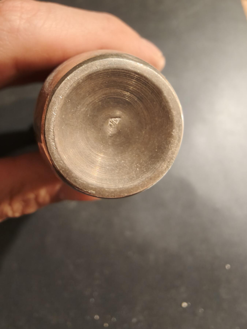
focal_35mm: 23
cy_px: 164
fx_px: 219
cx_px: 124
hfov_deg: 58.9
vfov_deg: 73.9
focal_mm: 2.32
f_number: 2
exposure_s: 1/50
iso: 200
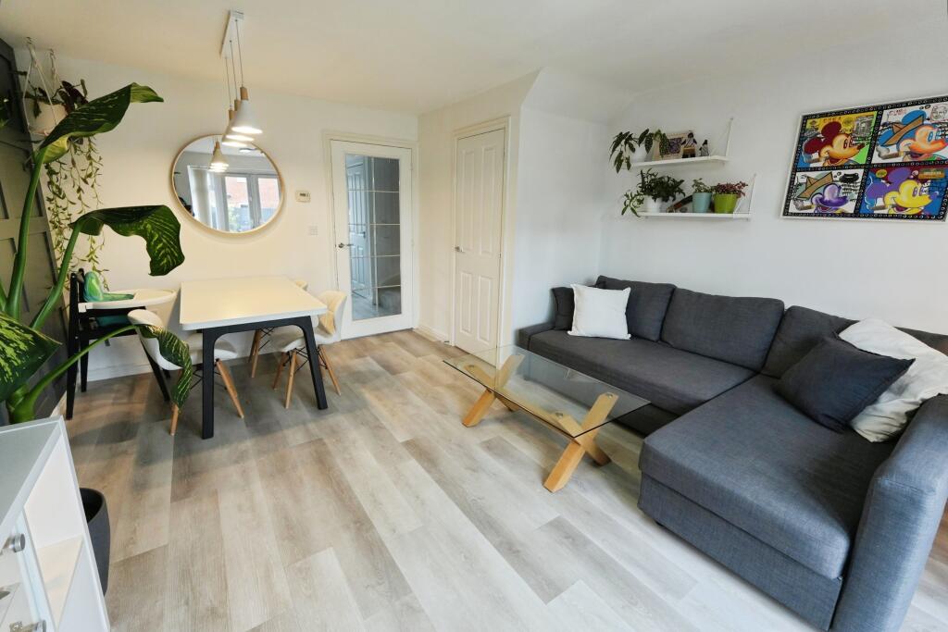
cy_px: 316
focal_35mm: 15
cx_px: 474
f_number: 4
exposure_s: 1/160
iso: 640
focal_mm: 10
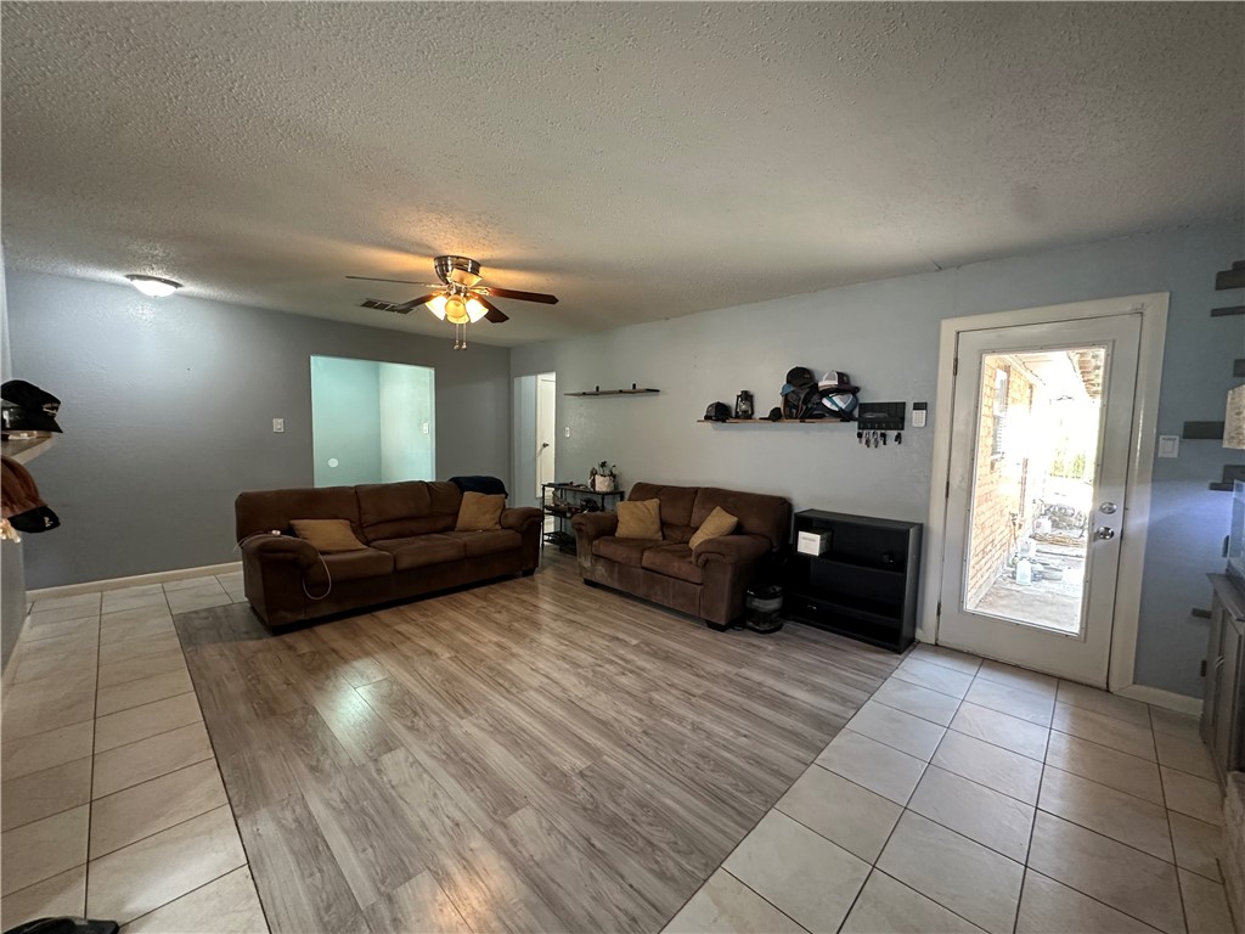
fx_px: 504
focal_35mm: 14
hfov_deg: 102.1
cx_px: 622
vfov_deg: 85.7
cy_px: 467
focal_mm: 2.22
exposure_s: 1/60
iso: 400
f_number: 2.2
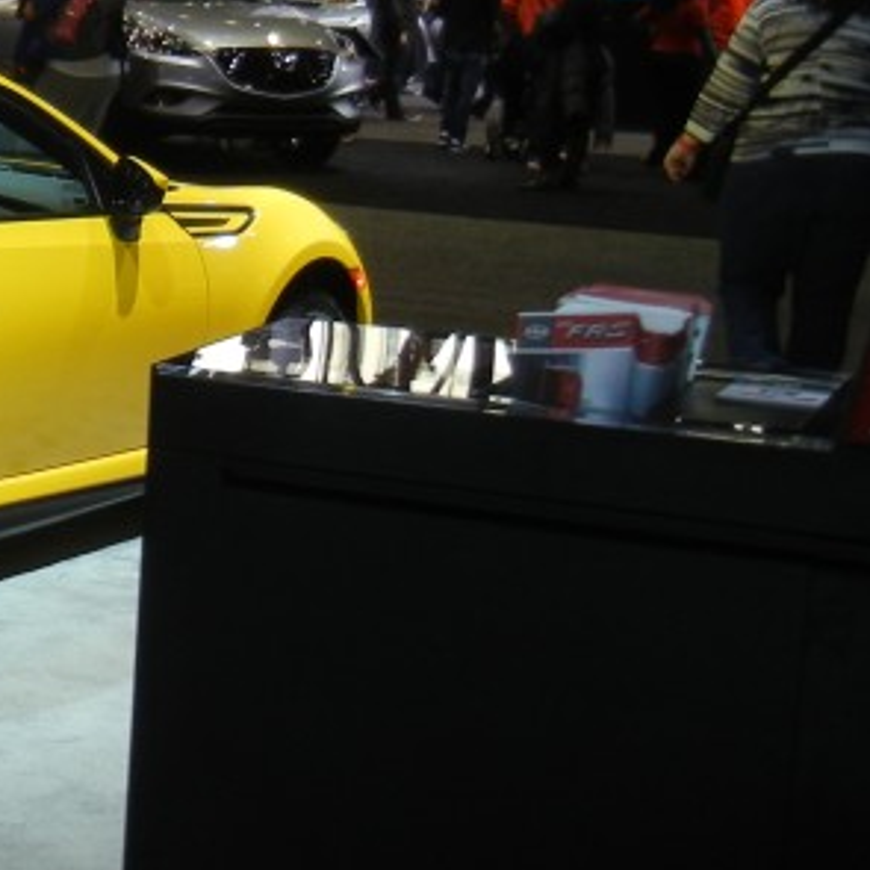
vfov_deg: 18.8
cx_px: -351
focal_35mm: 92
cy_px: 257
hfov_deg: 17.4
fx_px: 2616
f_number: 3.5
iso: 160
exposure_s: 1/60.7
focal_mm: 5.4
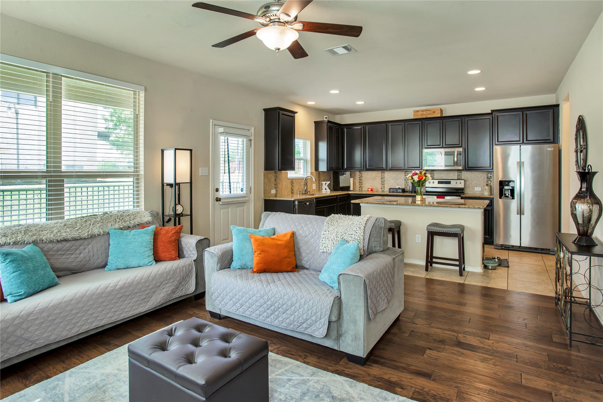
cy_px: 201
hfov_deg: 86.9
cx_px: 302
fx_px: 318
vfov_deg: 64.6
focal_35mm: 19
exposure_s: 1/20
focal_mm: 19
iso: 200
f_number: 7.1
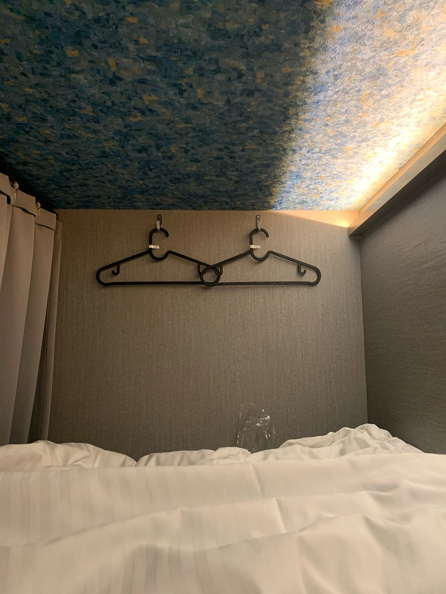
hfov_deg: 53.1
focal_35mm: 26
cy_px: 297
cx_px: 223
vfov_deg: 67.3
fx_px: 447
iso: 400
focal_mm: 4.25
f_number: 1.8
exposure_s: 1/41
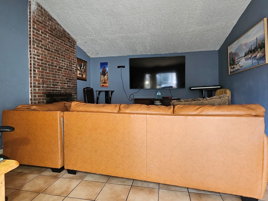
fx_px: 139
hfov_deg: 87.7
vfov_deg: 71.6
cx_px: 137
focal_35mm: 18
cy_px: 96
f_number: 2.2
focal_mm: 2.2
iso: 320
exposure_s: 1/40
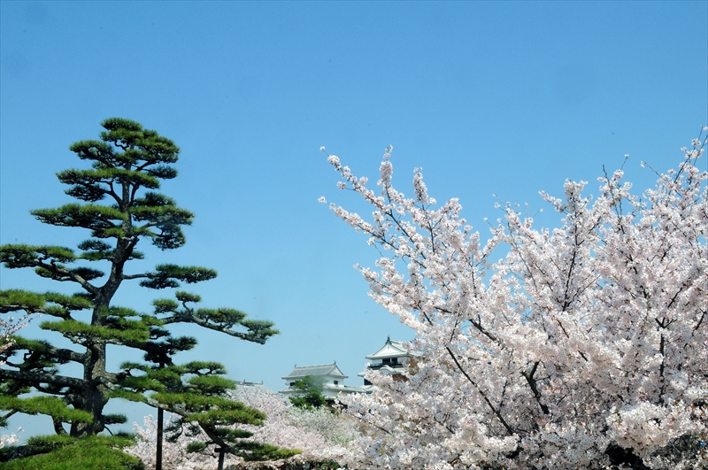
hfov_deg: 49.6
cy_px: 235
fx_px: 766
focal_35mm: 39
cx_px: 354
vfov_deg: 34.1
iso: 400
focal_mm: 26
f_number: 22
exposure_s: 1/125
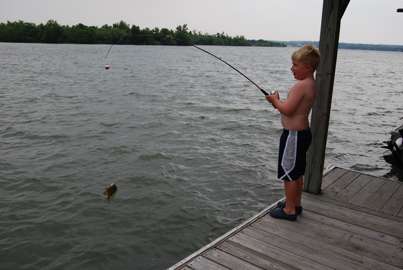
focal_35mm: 34
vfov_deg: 38.4
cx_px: 202
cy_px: 135
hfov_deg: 55.1
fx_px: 387
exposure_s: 1/125
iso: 200
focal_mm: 23
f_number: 5.6
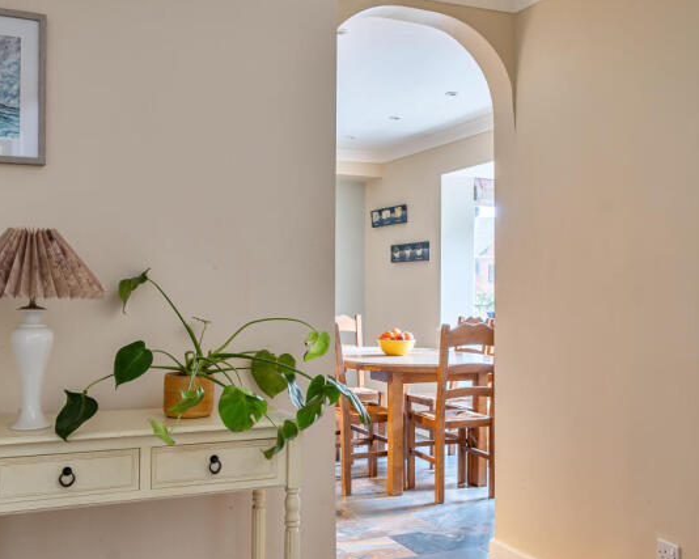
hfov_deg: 47.9
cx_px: 340
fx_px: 786
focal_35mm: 38
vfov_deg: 39.1
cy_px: 283
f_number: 8
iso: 100
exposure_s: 5
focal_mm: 22
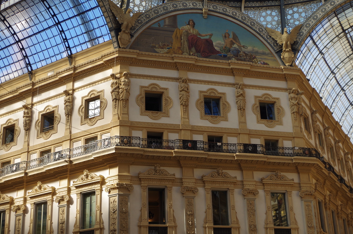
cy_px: 163
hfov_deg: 41.2
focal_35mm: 48
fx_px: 470
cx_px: 180
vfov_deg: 27.7
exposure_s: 1/160
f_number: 4
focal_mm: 23.13
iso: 160
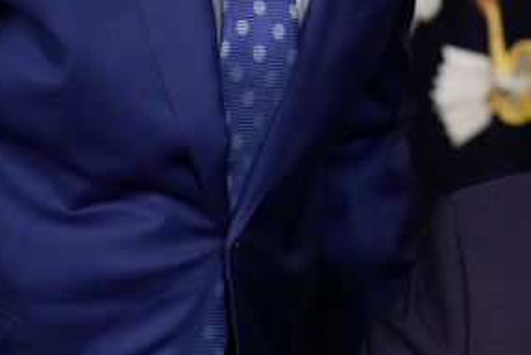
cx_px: 727
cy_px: 127
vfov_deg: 2.1
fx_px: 9730
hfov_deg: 3.1
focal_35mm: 659
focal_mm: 185
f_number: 4
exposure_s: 1/250
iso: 5000
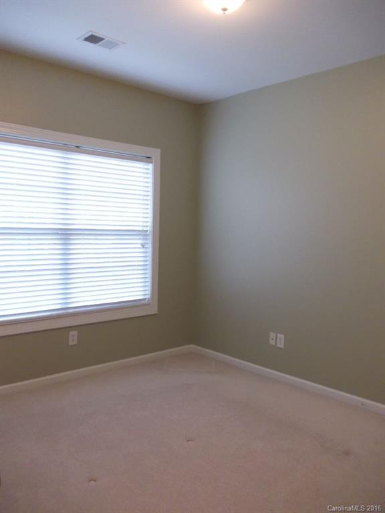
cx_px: 192
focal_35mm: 28
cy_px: 256
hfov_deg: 49.7
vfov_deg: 63.4
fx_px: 415
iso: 160
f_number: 2.7
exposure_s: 1/25
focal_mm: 4
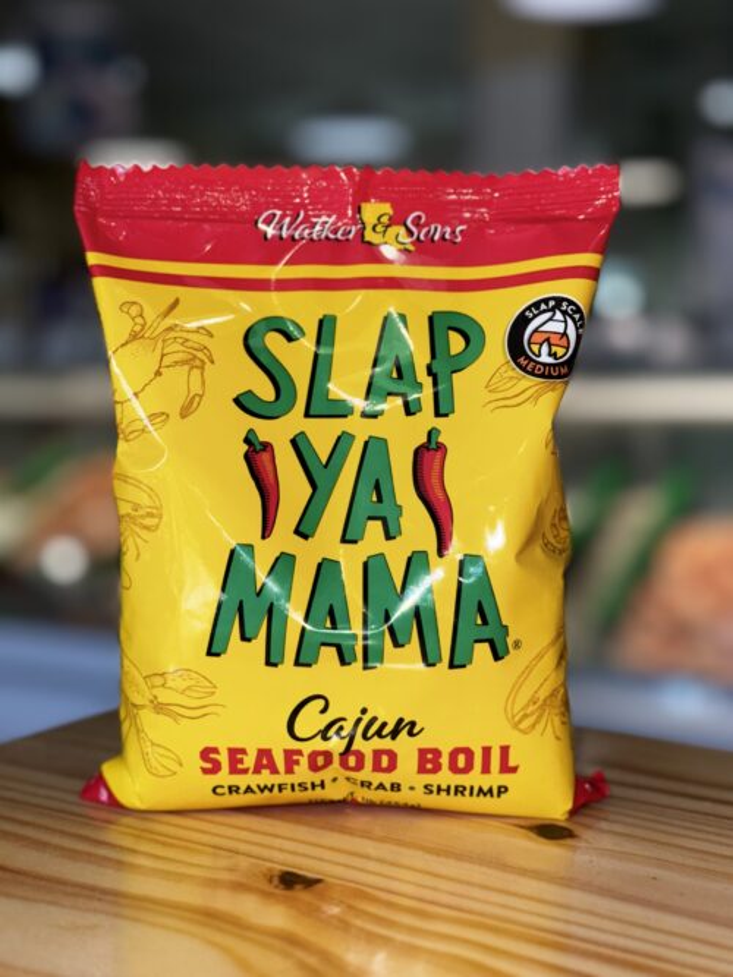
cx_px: 366
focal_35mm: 48
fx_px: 1356
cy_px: 488
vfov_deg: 39.7
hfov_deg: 30.3
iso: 50
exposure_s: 1/320
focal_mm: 6.76
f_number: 1.78
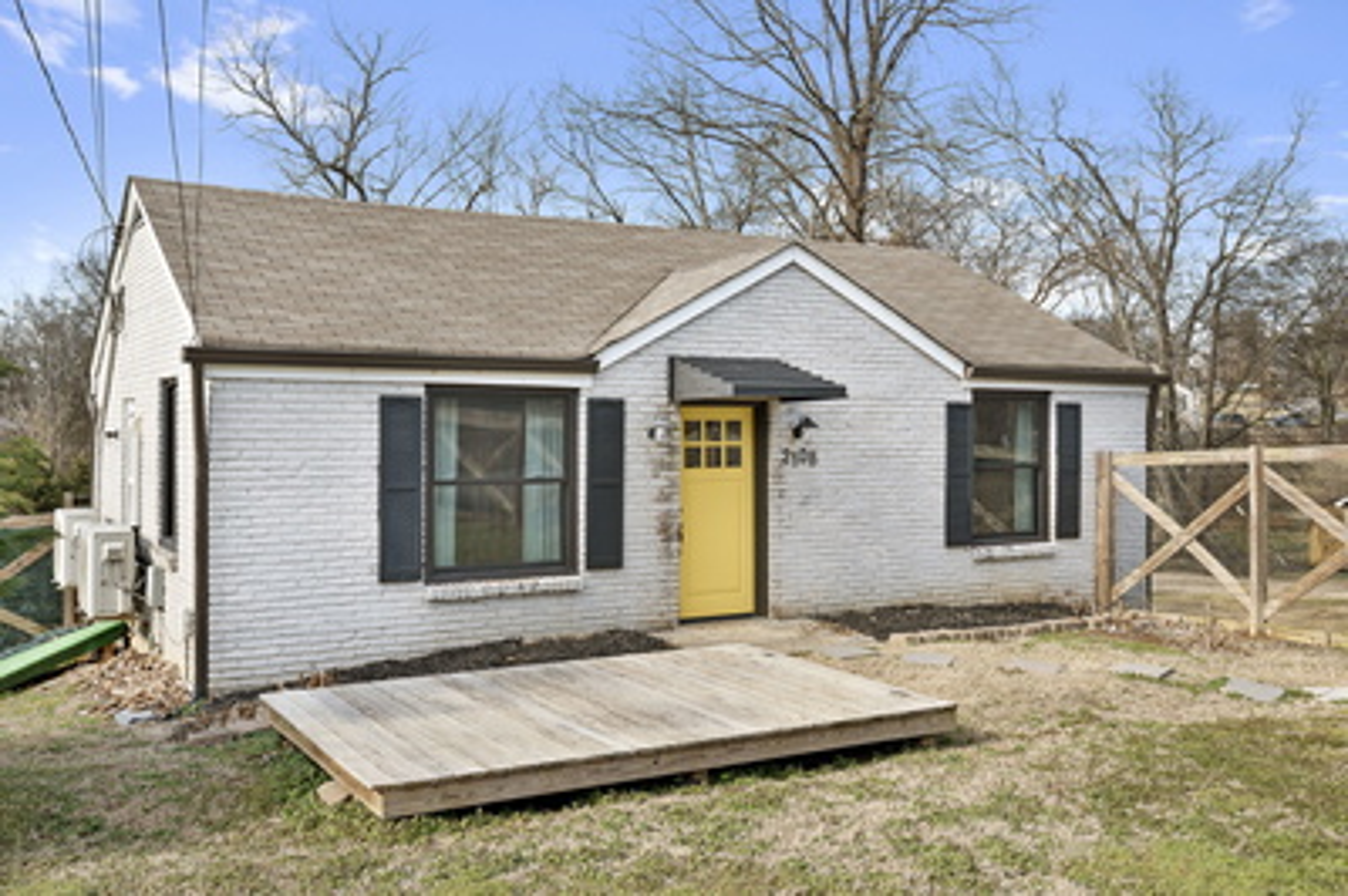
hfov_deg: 56.5
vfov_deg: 39.4
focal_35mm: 34
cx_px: 674
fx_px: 1253
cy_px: 448
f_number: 8
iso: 100
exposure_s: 1/40
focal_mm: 33.5
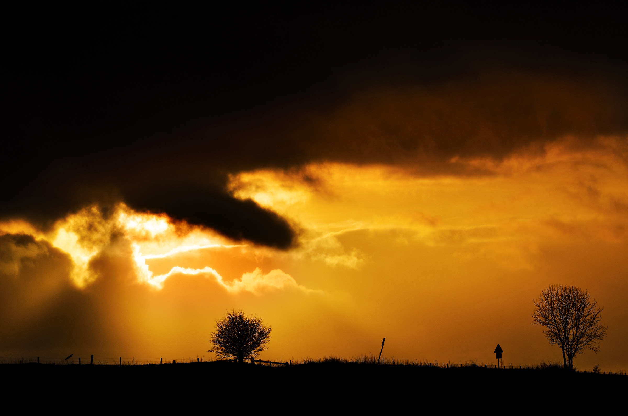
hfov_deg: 8.6
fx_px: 4178
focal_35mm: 240
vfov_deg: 5.7
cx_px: 314
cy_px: 208
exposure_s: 1/3200
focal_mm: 160
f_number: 8
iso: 400
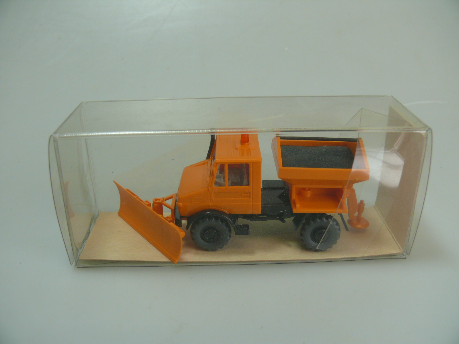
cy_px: 172
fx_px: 464
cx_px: 230
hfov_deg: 52.6
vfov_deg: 40.7
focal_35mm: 35
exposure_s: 1/100
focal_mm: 7.4
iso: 100
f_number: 4
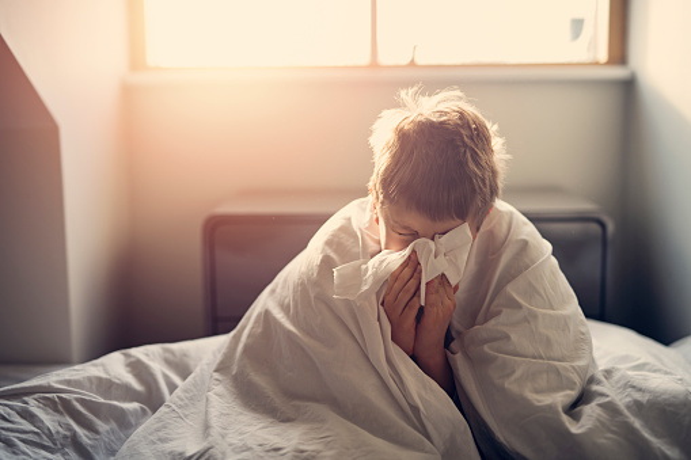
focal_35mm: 50
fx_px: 959
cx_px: 346
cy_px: 230
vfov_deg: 27.0
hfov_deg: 39.6
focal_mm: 50
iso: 200
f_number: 1.8
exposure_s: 1/250
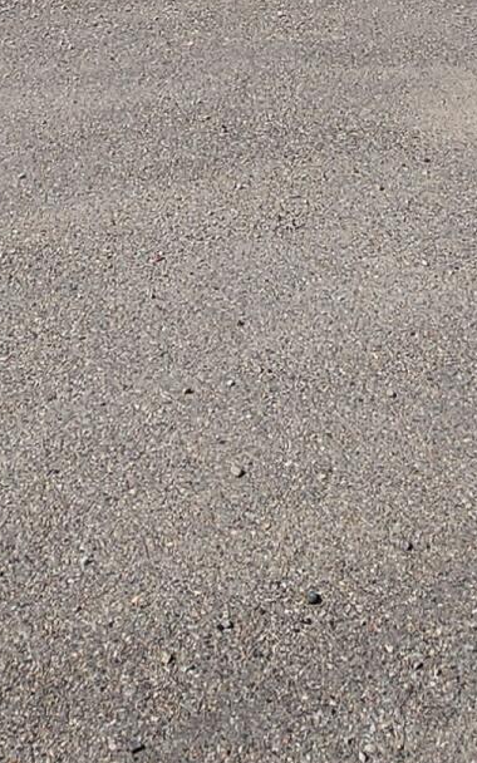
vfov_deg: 21.1
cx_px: 397
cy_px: -587
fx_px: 1414
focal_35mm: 68
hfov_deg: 18.9
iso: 50
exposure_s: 1/2240
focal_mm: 2.2
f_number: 2.2
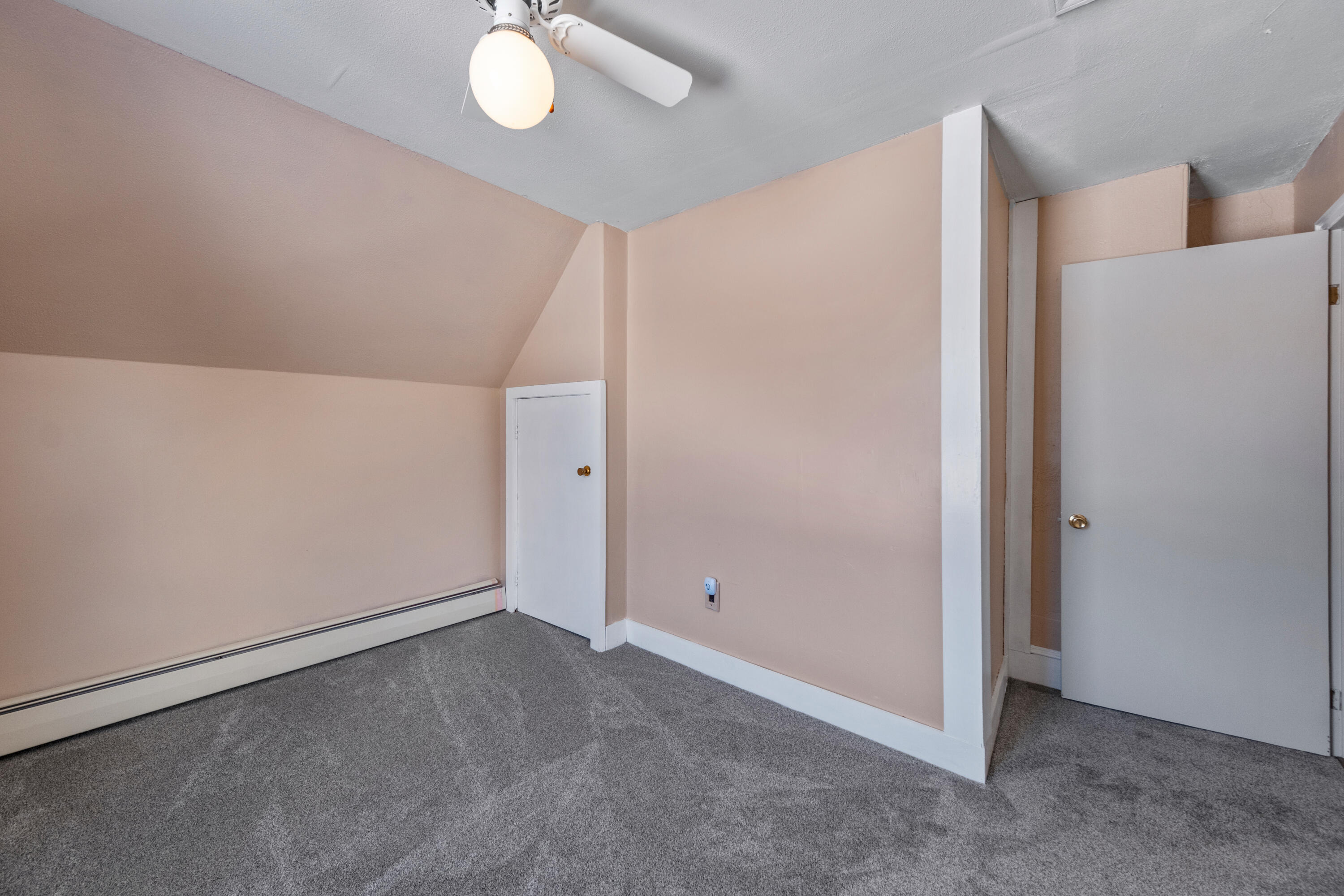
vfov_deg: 85.4
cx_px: 672
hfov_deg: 108.3
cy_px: 448
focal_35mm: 13
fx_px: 485
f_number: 8
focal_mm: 8.9
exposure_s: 1/20
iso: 500
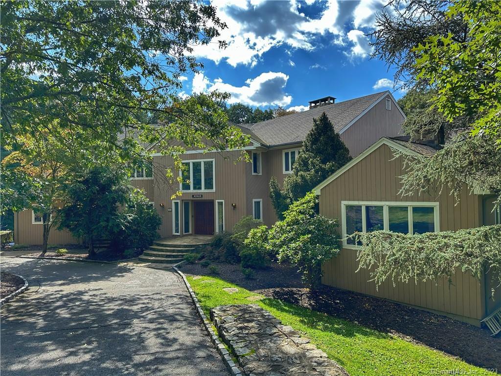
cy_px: 188
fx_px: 347
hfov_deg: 71.6
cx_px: 250
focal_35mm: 24
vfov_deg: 56.8
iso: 80
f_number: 1.78
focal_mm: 6.86
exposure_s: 1/1664
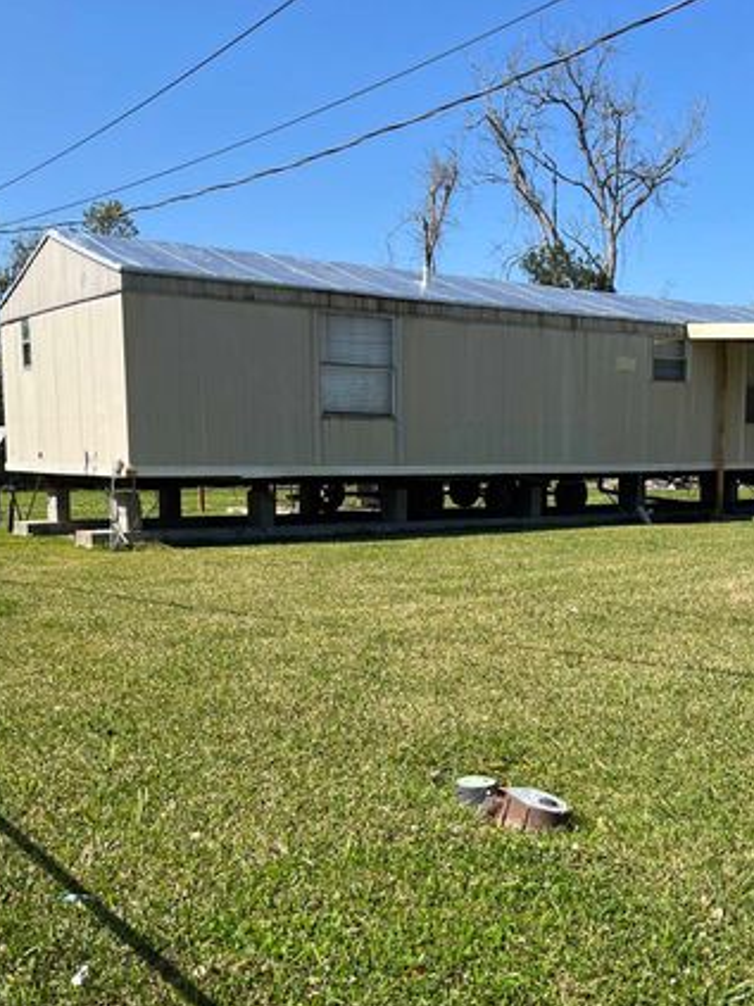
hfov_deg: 34.9
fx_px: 1191
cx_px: 488
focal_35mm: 41
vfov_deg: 45.6
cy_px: 598
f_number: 1.5
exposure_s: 1/3165
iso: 50
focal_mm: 5.7
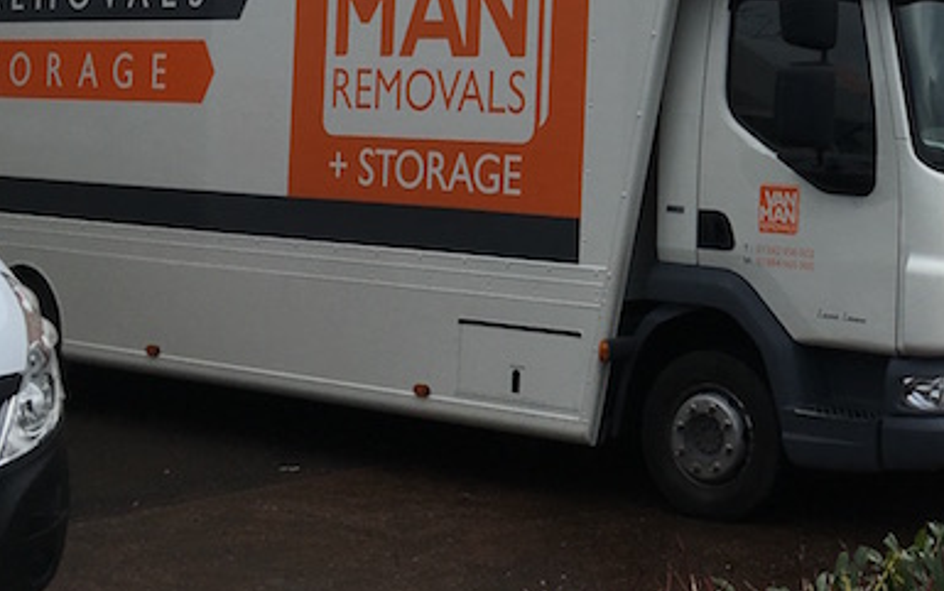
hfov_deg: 29.0
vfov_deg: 19.1
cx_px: 902
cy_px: 64
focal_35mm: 67
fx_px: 1724
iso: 25
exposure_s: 1/466
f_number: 2.2
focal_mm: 4.15
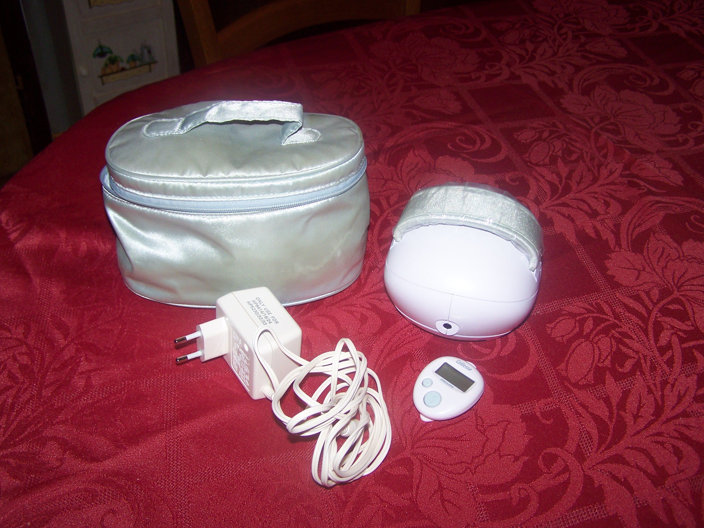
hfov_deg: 49.0
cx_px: 352
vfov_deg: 37.7
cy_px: 264
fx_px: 773
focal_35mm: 38
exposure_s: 1/60
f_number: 2.8
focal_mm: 6.3
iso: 80
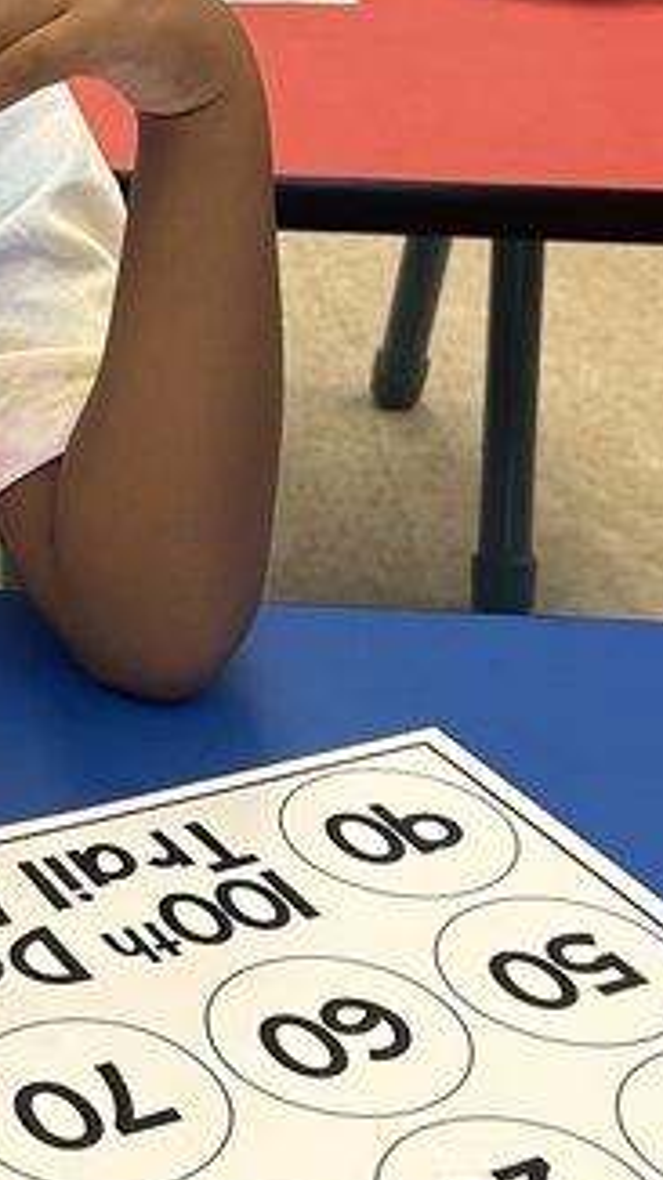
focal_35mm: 89
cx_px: -149
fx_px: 2786
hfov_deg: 13.2
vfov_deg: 23.8
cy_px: 369
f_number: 1.5
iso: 125
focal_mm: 5.7
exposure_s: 1/120
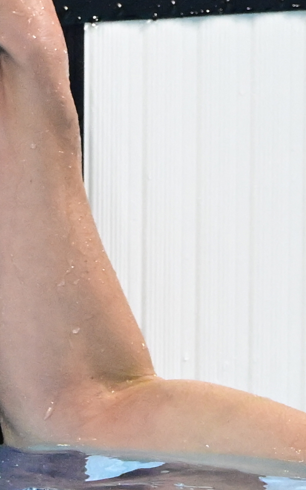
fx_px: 24701
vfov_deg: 1.1
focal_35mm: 1851
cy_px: 275
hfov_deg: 0.7
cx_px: 435
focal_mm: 600
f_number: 4
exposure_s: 1/2000
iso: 3200
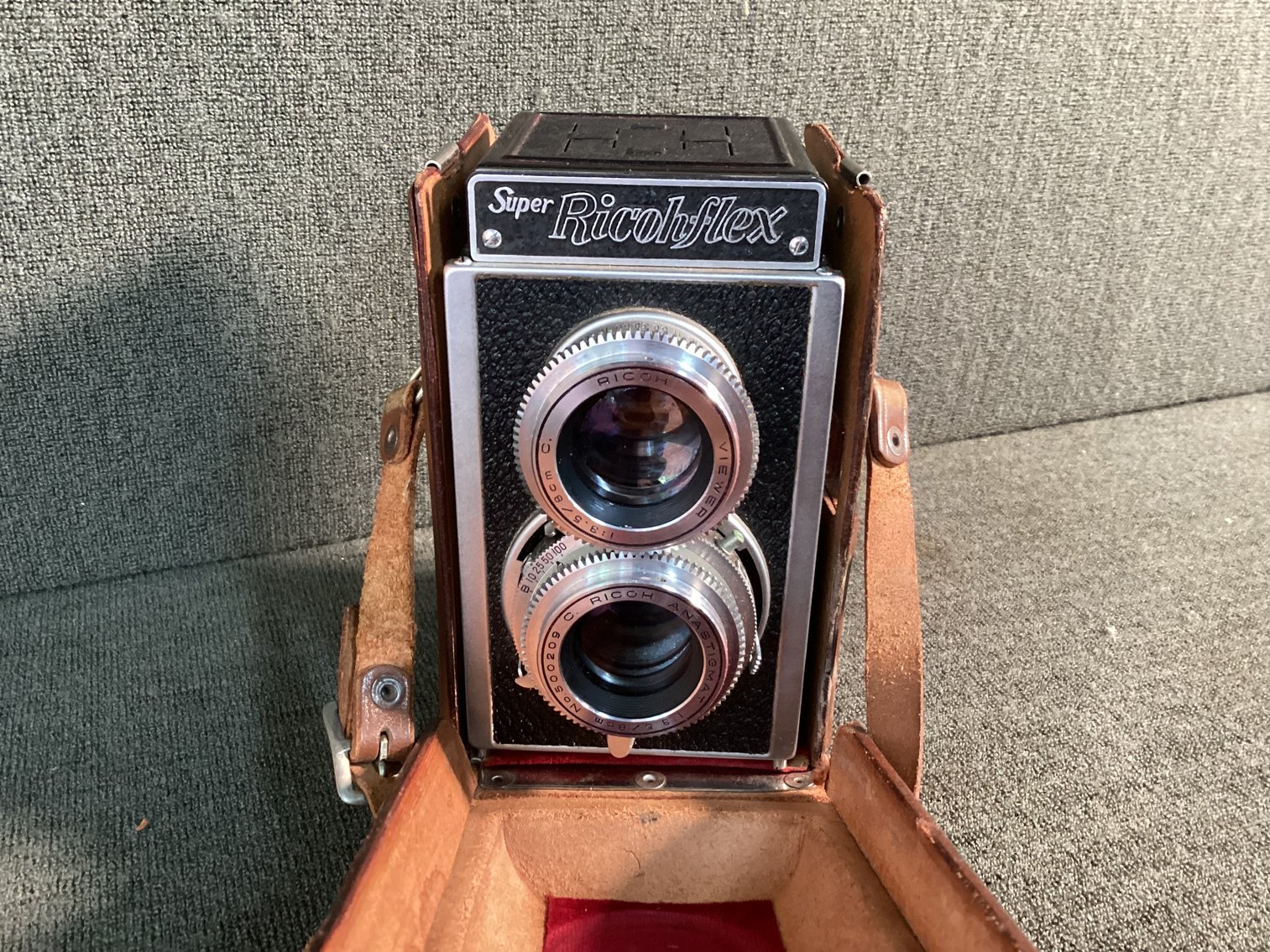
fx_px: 1137
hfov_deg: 58.3
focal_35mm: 31
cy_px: 476
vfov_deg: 45.4
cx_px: 635
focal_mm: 3.3
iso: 320
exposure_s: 1/30
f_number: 2.4
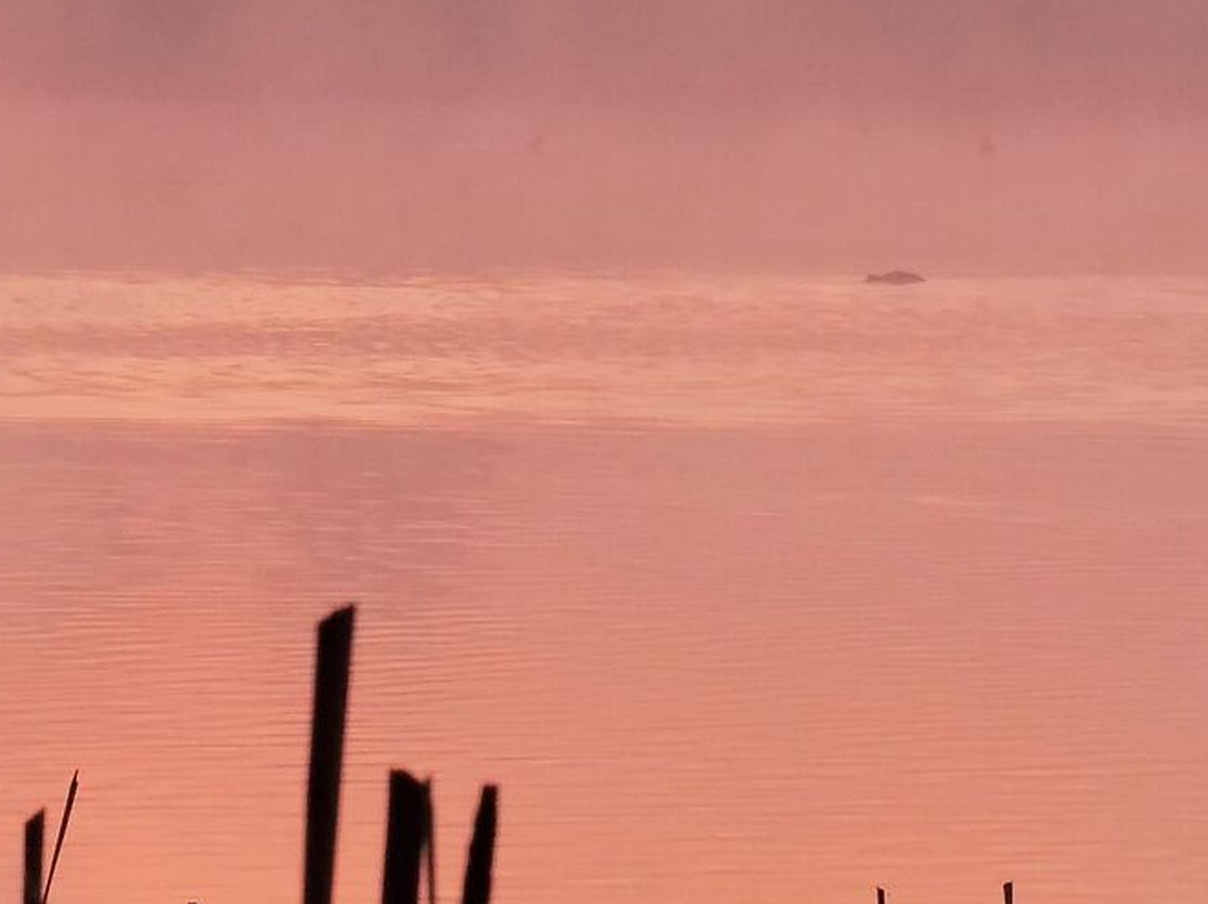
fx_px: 15207
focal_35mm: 436
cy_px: -515
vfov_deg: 3.4
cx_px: 327
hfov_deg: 4.5
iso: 800
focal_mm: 60
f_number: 11
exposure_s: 1/50
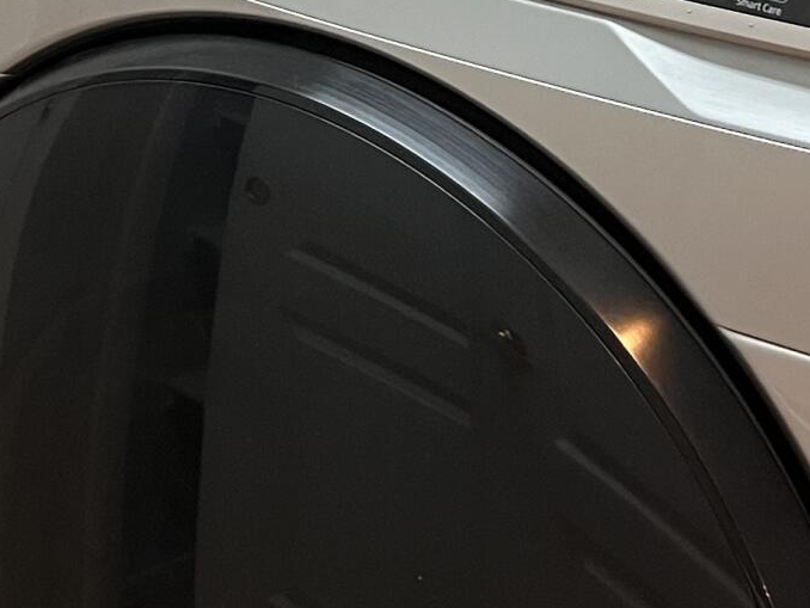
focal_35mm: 115
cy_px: 164
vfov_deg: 12.9
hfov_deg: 16.9
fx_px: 2692
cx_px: 122
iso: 200
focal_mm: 5.1
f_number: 1.6
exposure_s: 1/60
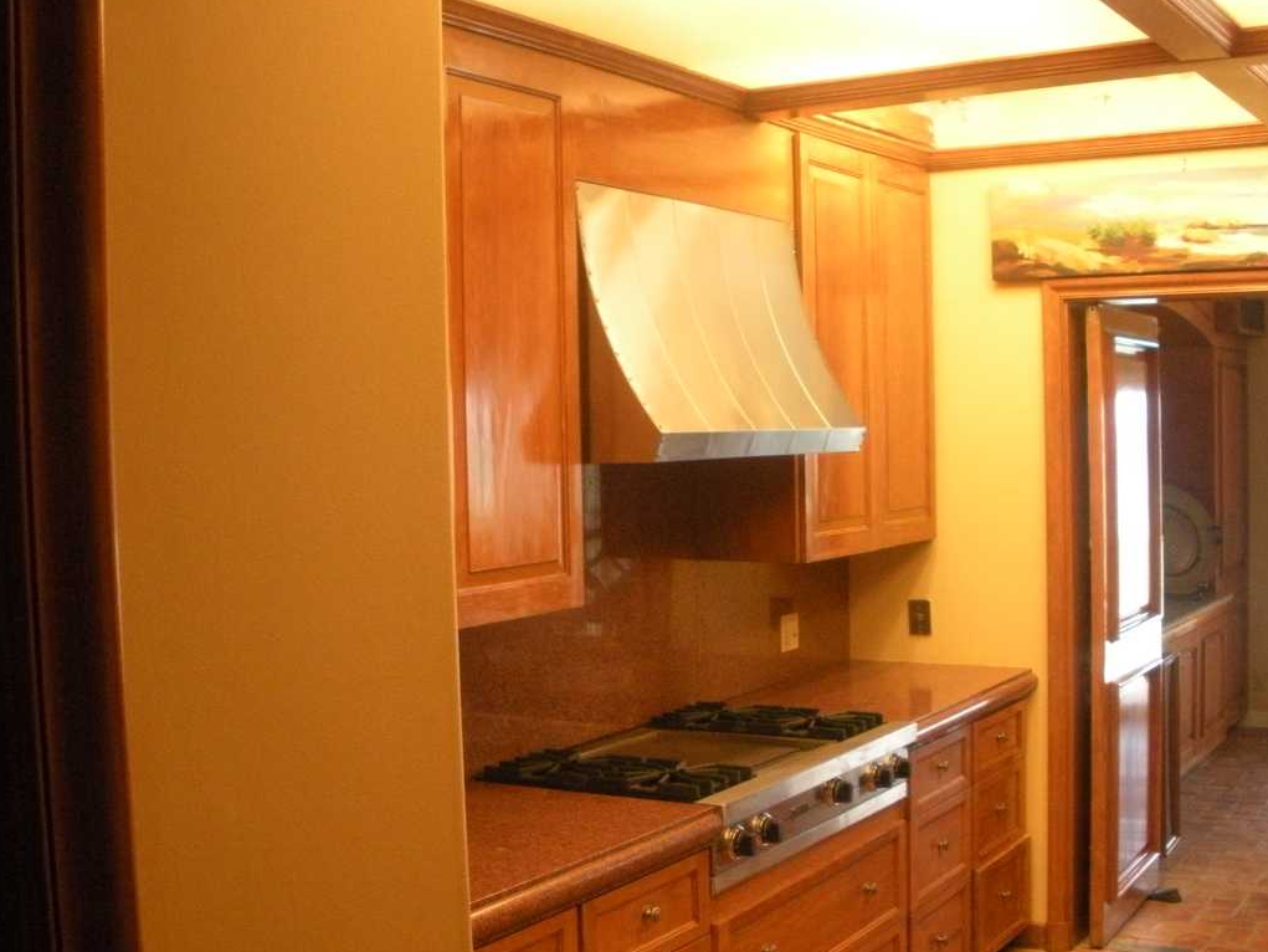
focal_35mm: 47
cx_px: 694
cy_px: 548
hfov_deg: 40.4
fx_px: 1722
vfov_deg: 30.8
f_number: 3.5
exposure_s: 1/44.2
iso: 400
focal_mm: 6.3
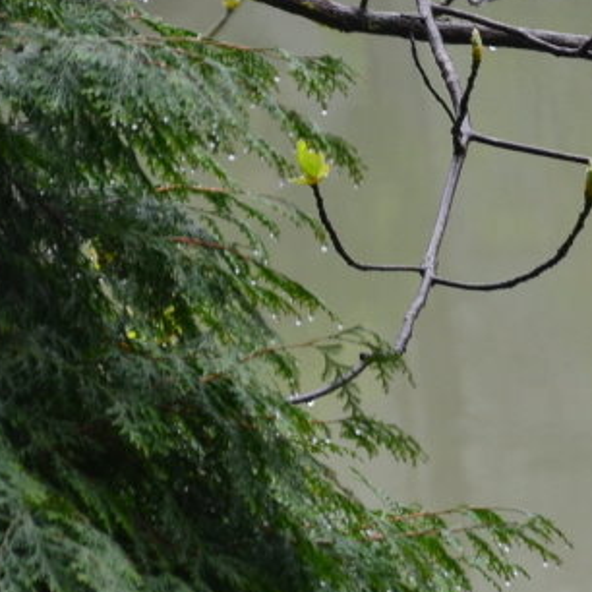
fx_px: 8443
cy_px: 132
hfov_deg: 4.0
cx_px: 937
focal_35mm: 436
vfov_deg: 4.0
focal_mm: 105
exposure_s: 1/25
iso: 800
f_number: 9
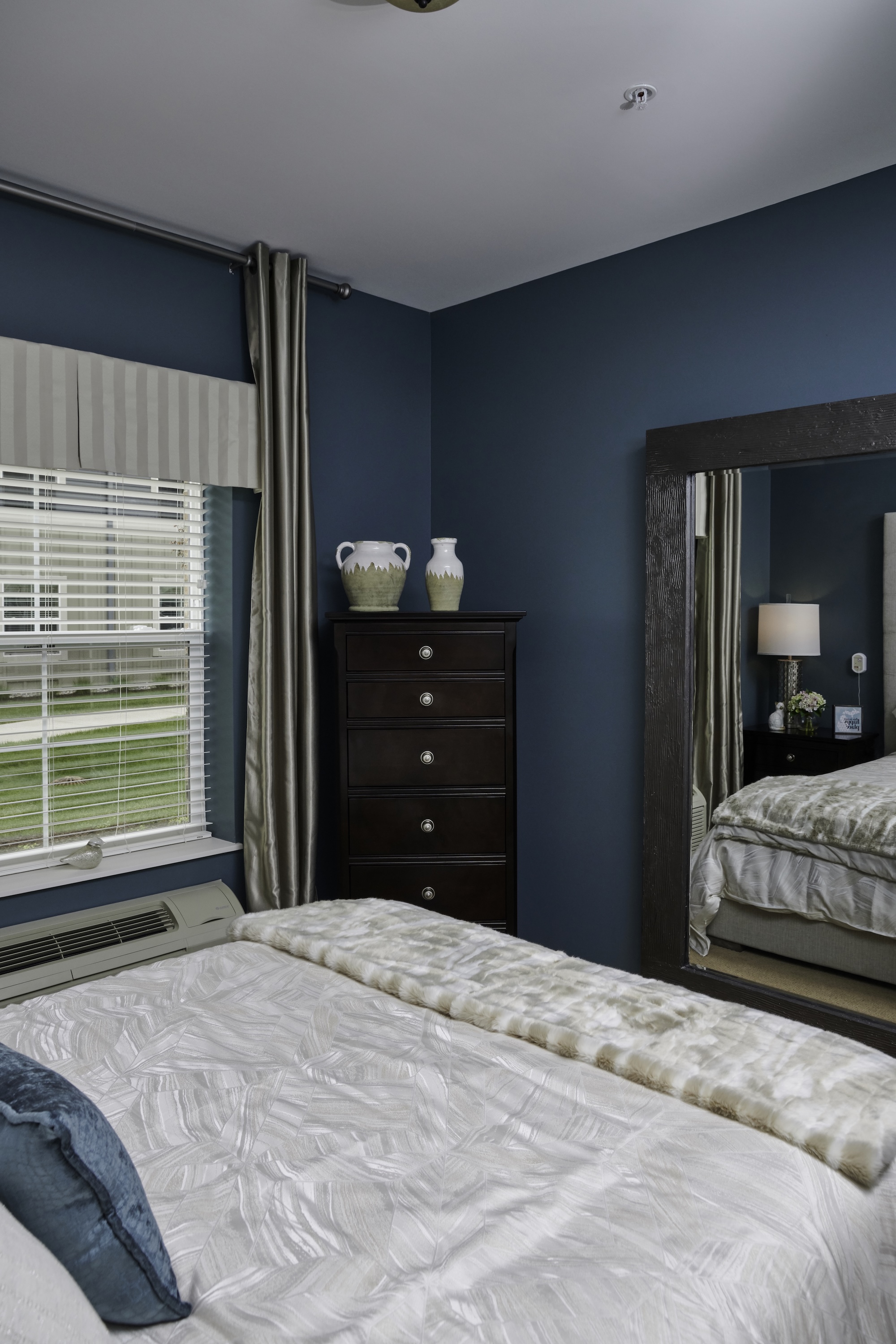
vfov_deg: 73.7
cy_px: 672
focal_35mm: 24
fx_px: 896
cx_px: 448
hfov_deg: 53.1
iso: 500
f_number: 13
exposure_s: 1/125
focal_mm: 24
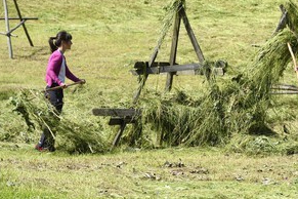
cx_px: 208
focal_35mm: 253
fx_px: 2094
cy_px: 58
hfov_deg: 8.1
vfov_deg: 5.4
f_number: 8
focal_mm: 175
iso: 200
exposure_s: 1/400
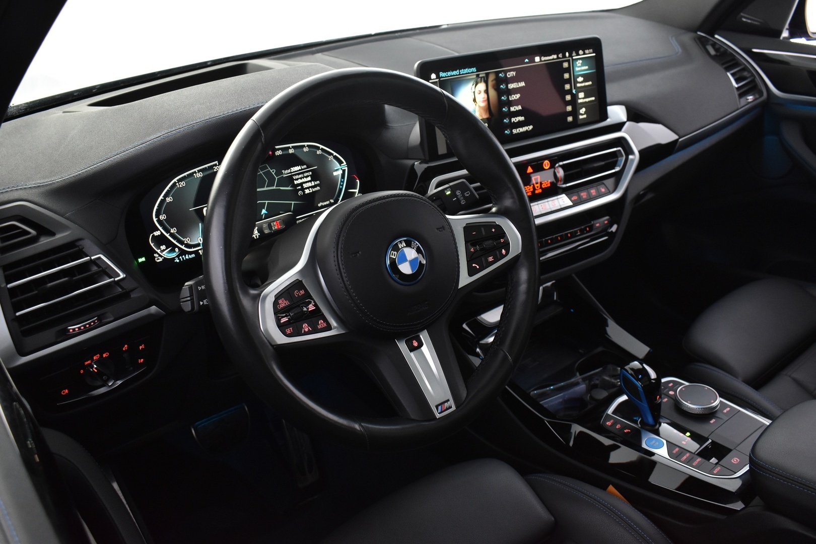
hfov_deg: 57.2
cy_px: 272
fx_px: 748
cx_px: 408
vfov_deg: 40.0
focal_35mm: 33
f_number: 5.6
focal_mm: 22
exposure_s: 1/8
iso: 1250
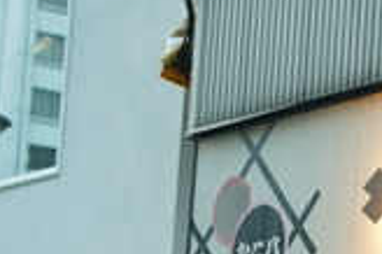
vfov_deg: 8.0
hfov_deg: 11.5
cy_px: 468
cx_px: 708
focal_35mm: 165
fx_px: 1749
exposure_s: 1/40
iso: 200
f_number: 2.5
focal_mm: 35
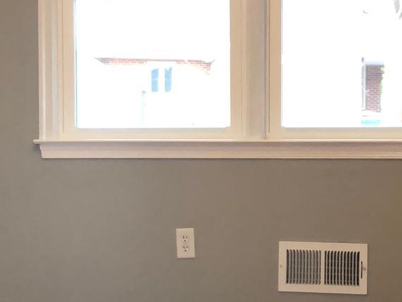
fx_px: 1162
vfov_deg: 14.8
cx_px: 260
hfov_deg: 19.6
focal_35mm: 100
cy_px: 173
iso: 160
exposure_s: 1/120
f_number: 1.8
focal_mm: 4
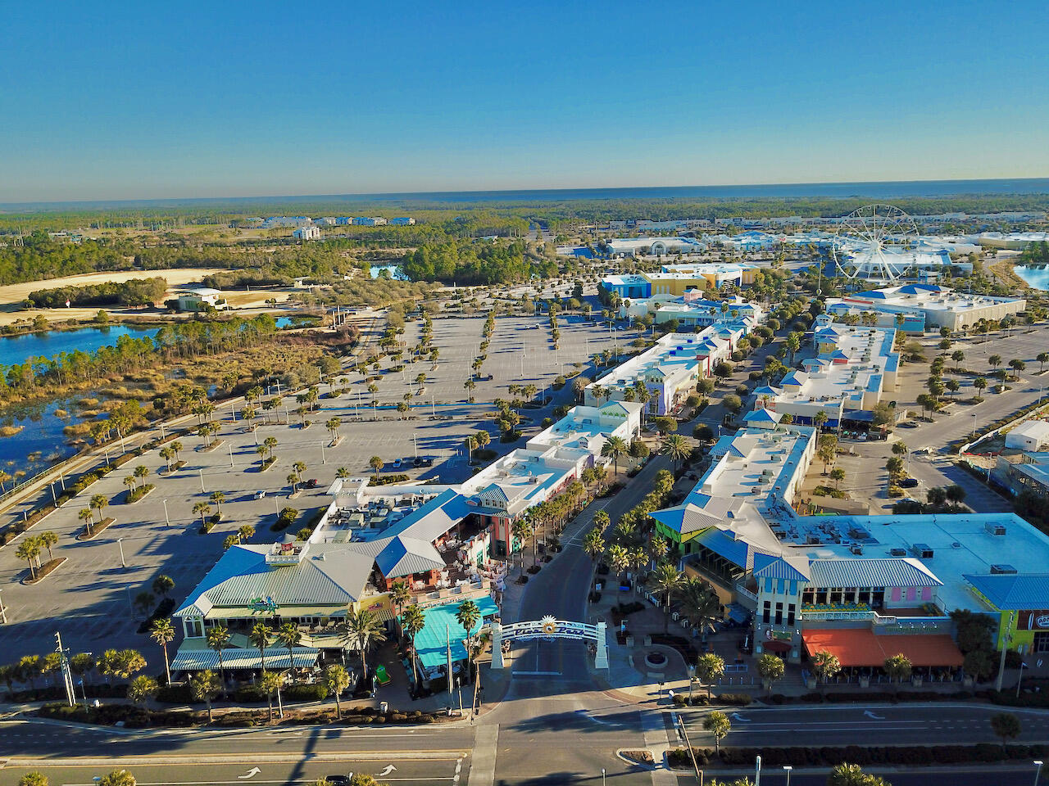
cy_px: 393
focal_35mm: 26
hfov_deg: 67.3
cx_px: 524
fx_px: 788
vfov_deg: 53.1
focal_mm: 4.73
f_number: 2.2
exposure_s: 1/1112
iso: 100
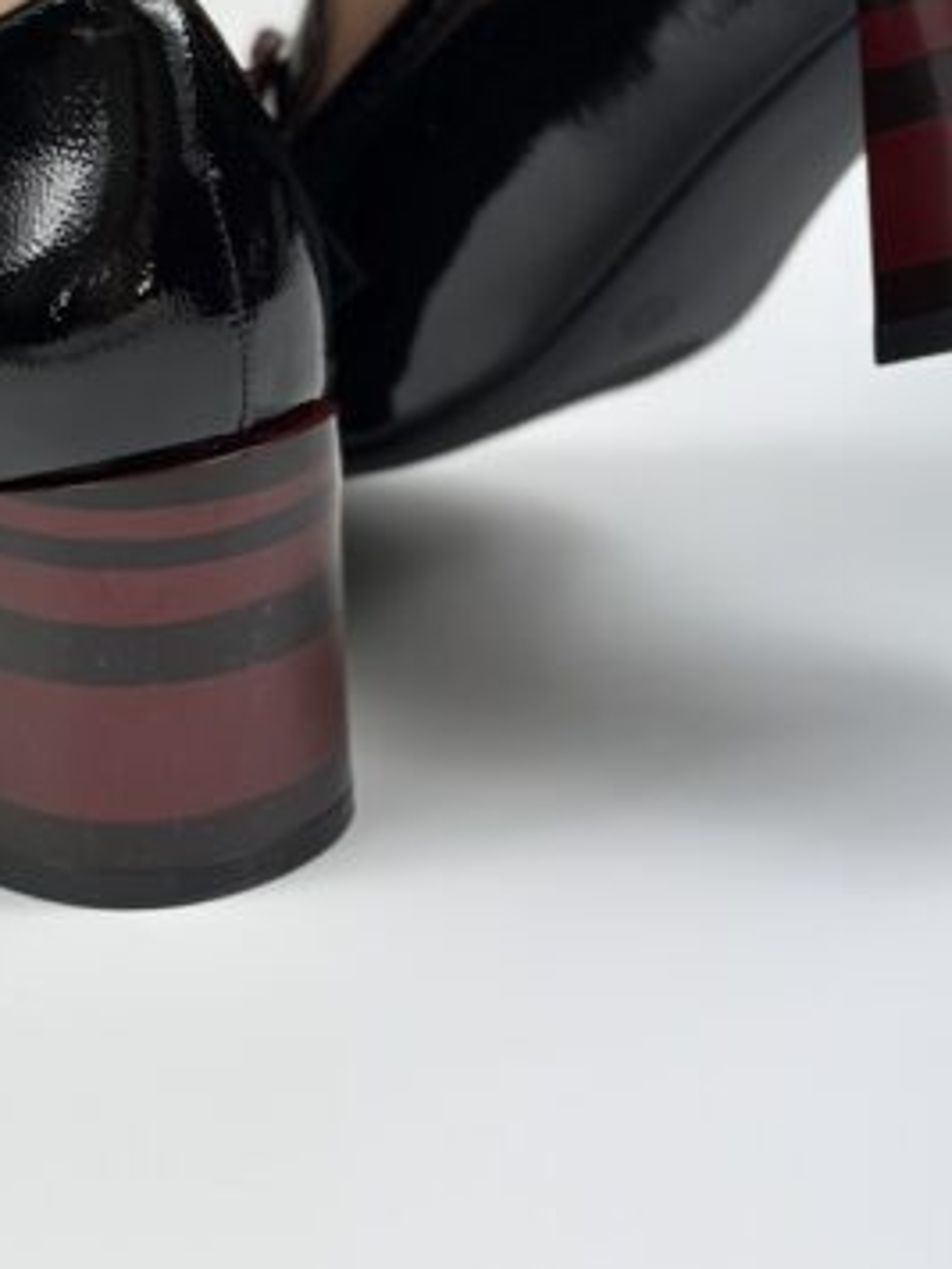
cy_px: -18
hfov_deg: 13.7
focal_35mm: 108
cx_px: 428
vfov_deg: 17.7
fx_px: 3960
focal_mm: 6.86
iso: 80
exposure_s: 1/864
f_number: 1.78
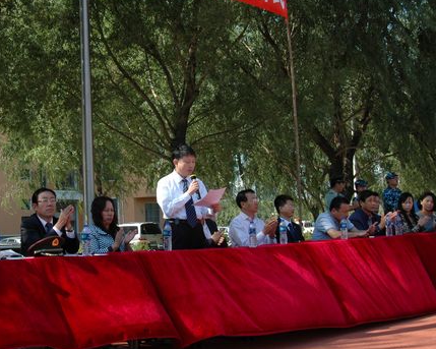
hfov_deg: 32.7
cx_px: 138
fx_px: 735
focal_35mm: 57
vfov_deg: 26.6
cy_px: 133
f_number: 7.1
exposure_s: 1/200
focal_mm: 24
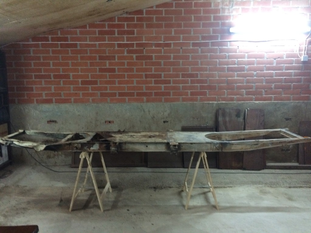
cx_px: 156
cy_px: 116
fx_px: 261
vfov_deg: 48.2
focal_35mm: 29
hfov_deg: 61.7
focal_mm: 4.15
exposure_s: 1/25
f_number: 2.2
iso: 320
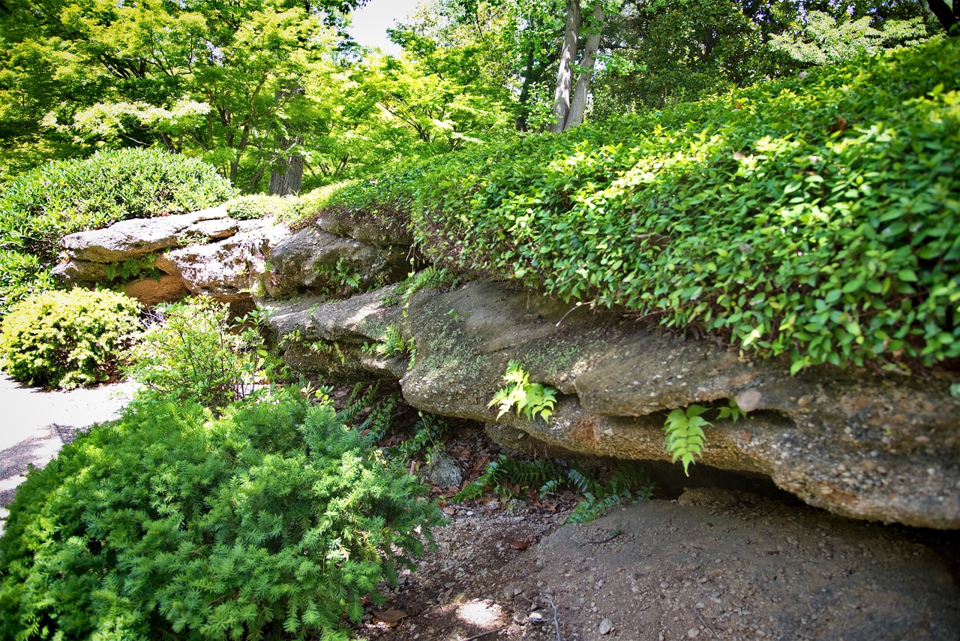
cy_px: 320
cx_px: 480
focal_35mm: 24
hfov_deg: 73.7
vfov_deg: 53.2
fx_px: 640
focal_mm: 24
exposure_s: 1/60
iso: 100
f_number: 4
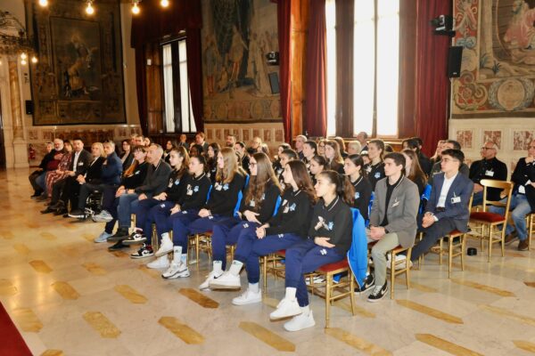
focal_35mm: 32
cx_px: 268
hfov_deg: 58.7
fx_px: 476
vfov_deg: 41.1
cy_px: 178
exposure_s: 1/125
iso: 2000
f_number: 5
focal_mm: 32
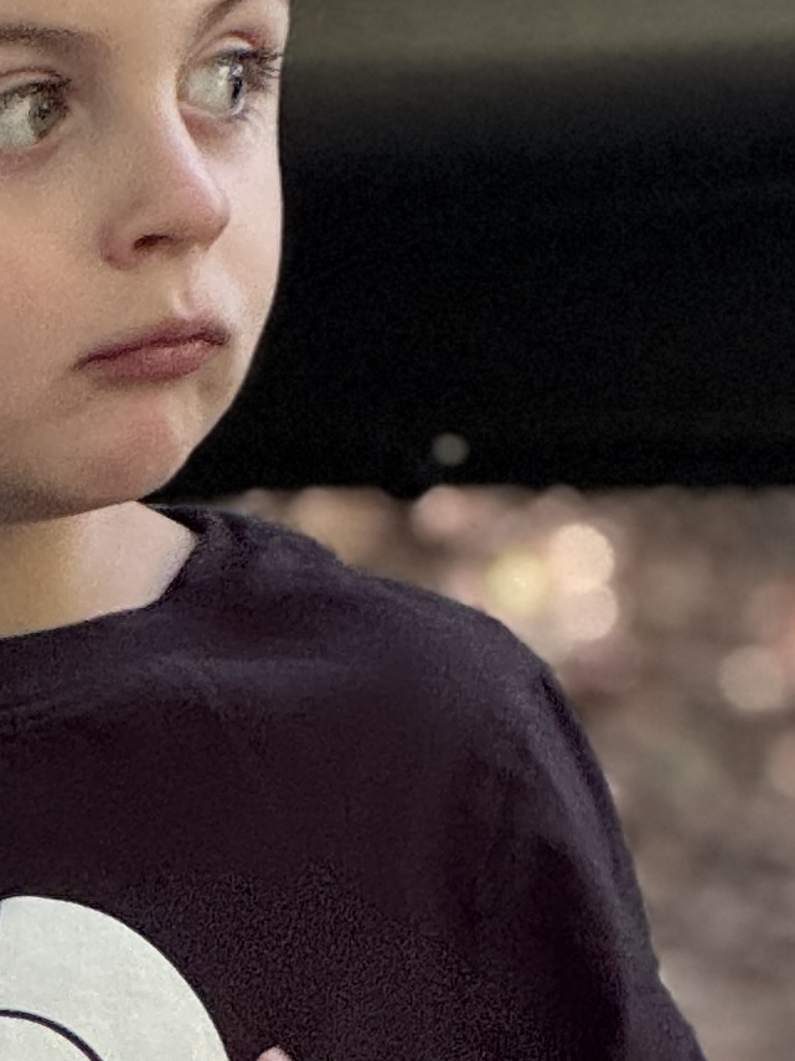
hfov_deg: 4.1
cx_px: -398
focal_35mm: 363
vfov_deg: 5.4
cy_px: 1854
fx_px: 11118
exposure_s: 1/60
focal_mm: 9
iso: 250
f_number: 2.8
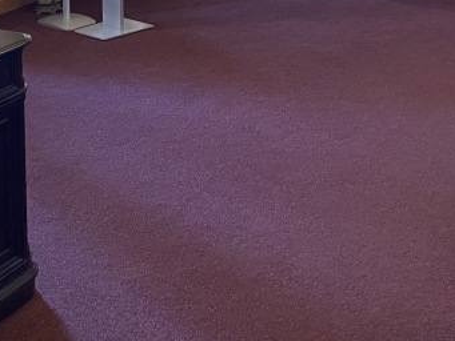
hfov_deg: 25.0
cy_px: -139
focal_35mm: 78
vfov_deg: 17.4
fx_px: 1026
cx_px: 204
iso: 320
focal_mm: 4.25
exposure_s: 1/60
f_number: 1.8
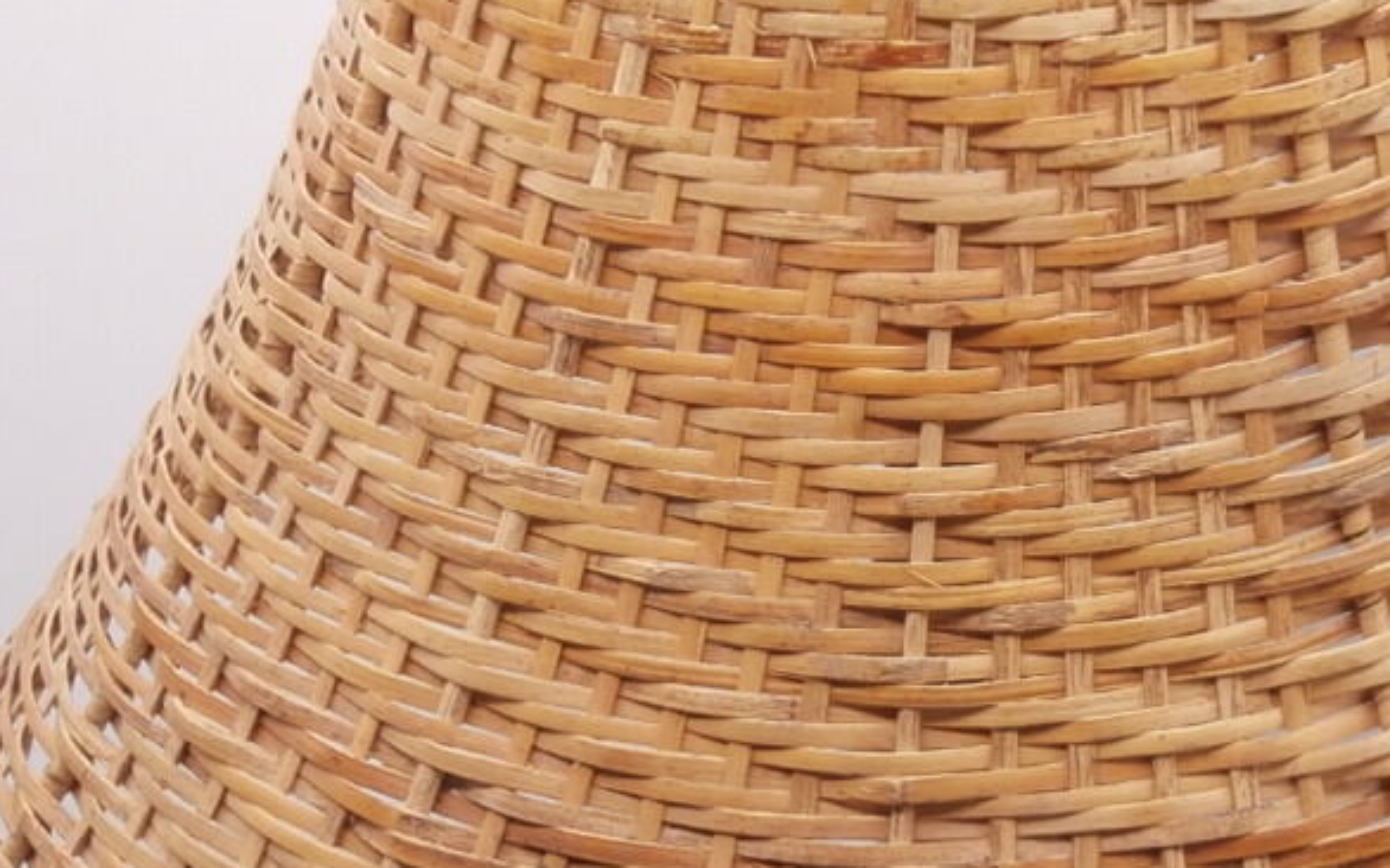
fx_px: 3333
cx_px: 1037
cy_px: 477
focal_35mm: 88
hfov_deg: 23.3
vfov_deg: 14.8
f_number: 3.9
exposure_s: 1/125
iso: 100
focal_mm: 6.67
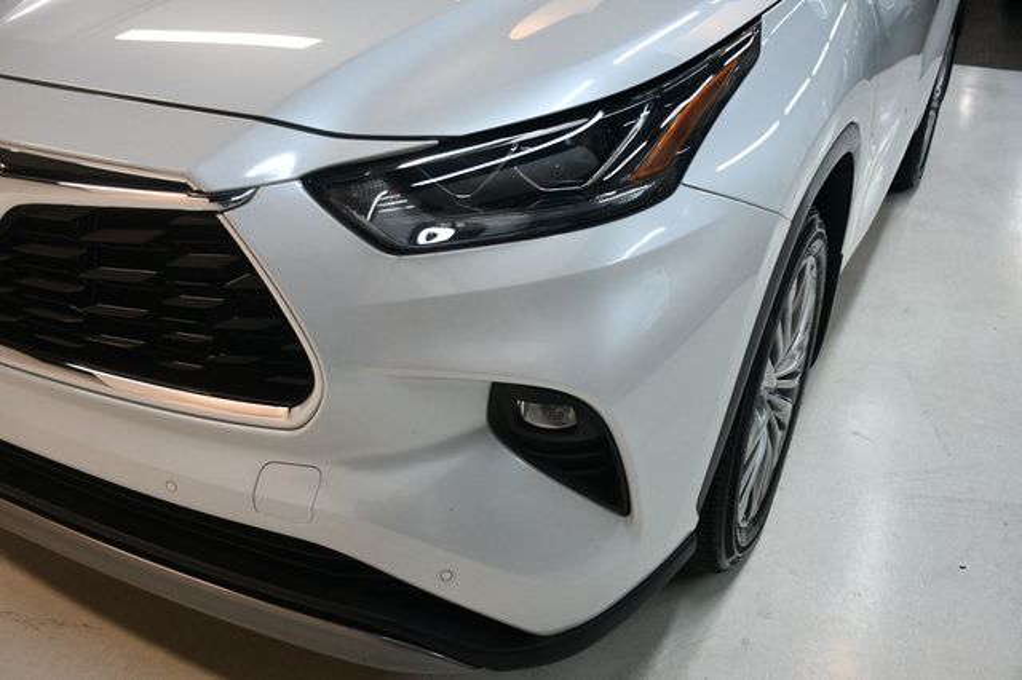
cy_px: 340
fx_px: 965
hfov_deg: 55.8
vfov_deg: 38.8
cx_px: 511
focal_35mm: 34
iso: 900
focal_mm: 23
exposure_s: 1/125
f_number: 3.8
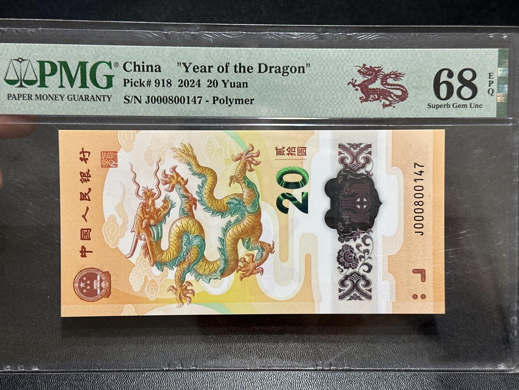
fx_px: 720
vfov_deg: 30.3
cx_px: 260
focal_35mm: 48
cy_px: 195
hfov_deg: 39.7
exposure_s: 1/50
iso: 125
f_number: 1.78
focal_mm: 6.86
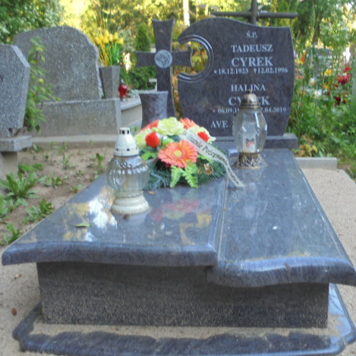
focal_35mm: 41
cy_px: 180
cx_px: 219
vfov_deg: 40.9
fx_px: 477
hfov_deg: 40.7
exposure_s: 1/30
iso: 100
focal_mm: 6.1
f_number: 4
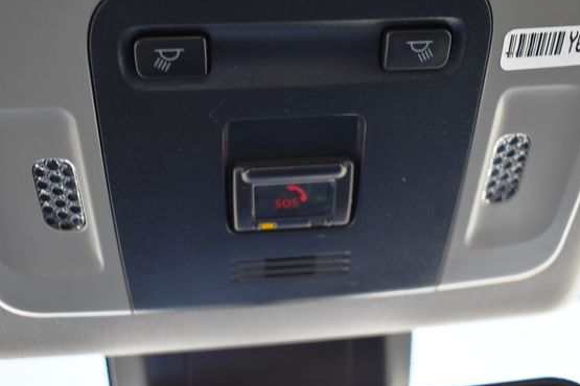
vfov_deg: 29.9
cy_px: 180
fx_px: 725
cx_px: 301
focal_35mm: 45
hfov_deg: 43.6
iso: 800
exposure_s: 1/160
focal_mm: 26
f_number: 4
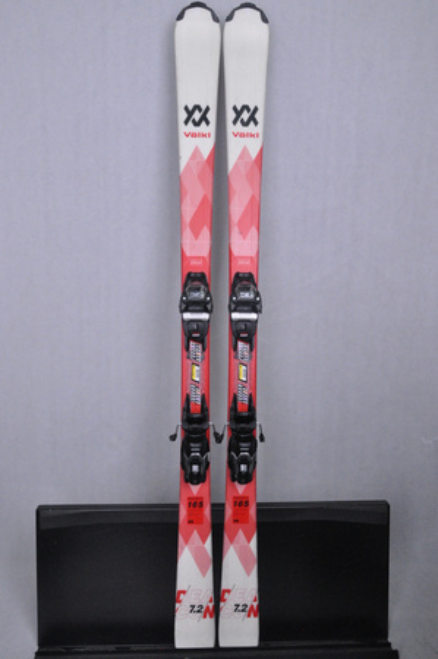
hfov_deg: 39.9
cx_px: 219
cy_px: 330
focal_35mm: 33
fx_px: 604
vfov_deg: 57.3
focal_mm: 22
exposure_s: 1/125
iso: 3200
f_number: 9.5
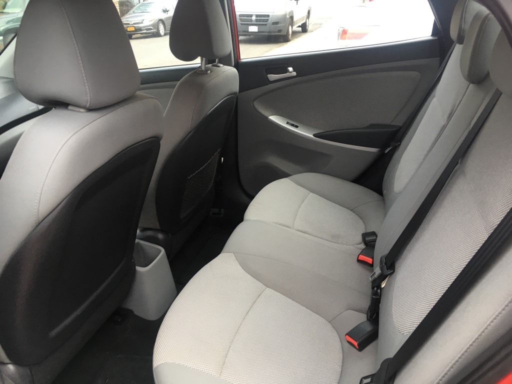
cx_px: 256
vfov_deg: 48.2
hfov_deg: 61.7
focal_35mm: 29
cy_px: 192
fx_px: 429
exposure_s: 1/40
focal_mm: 4.15
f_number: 2.2
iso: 25
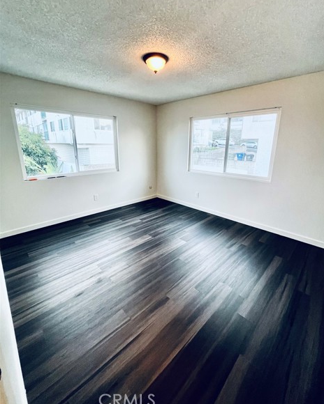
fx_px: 168
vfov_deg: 100.5
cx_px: 167
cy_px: 187
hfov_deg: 88.0
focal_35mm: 14
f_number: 1.8
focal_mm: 1.57
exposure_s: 1/60
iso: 125
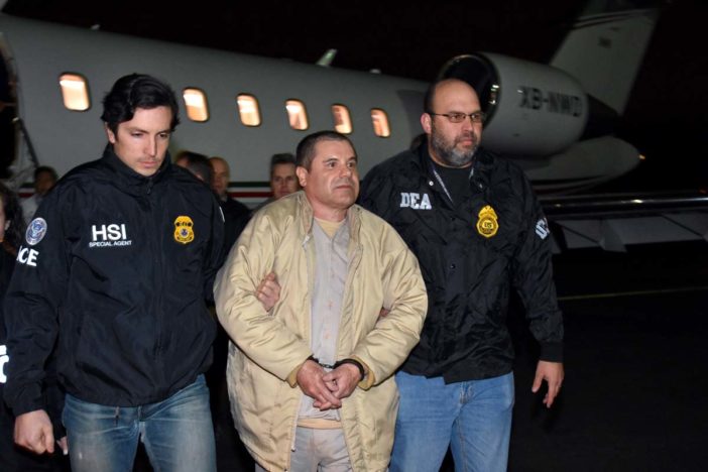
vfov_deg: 29.9
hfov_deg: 43.6
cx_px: 354
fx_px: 885
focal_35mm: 45
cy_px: 236
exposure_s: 1/60
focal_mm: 30
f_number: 4
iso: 3600
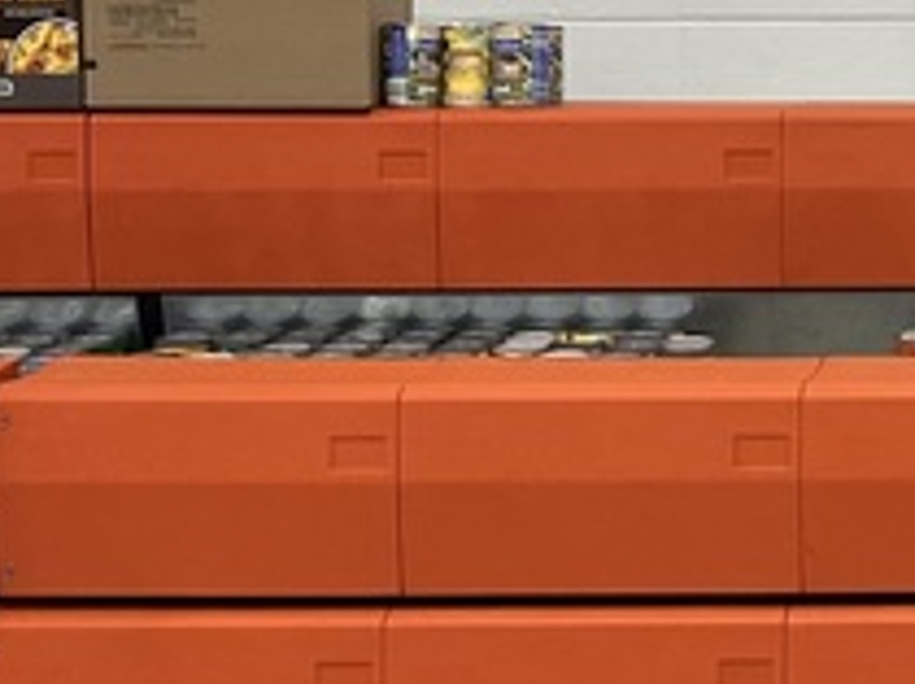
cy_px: 65
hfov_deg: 14.7
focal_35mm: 127
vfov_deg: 11.6
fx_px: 3353
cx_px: 1268
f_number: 1.6
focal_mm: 5.1
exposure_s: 1/120
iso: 80
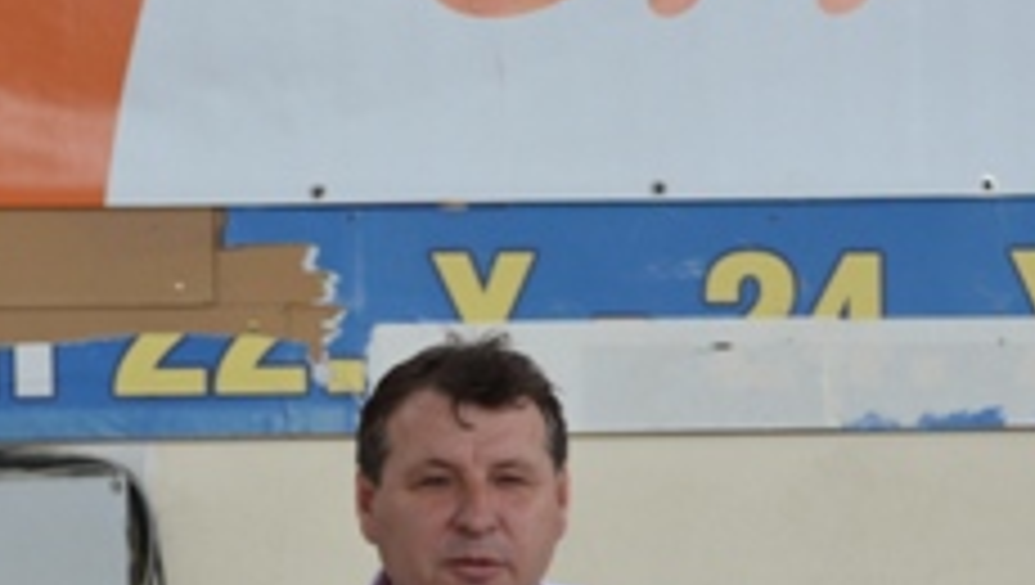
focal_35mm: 166
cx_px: 320
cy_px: 862
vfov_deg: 7.2
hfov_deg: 12.9
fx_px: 4561
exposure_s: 1/60
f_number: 5
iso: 400
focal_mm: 38
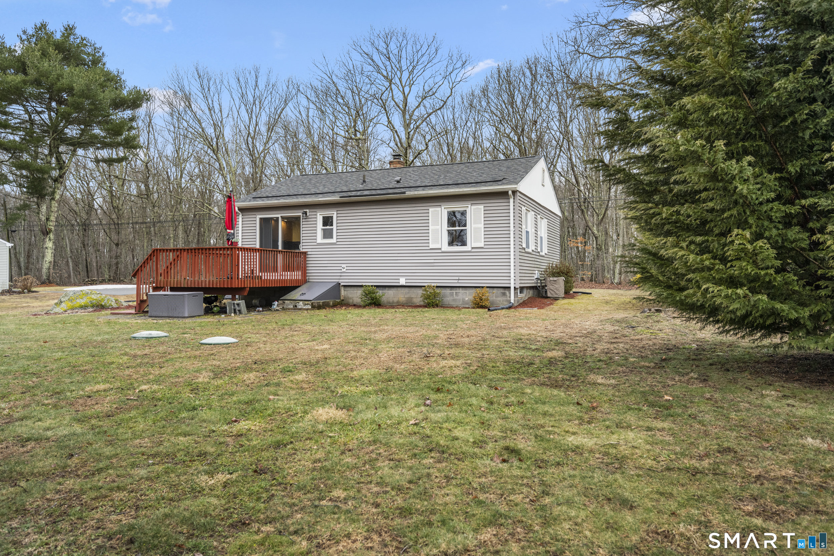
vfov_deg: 54.1
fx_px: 544
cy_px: 278
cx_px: 417
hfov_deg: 74.9
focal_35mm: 24
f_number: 4
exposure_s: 1/200
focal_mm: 23.5
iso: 320
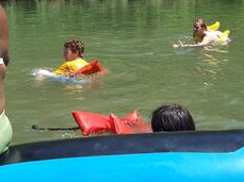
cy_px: 79
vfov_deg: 23.2
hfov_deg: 30.7
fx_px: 443
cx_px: 143
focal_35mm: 63
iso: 64
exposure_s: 1/800
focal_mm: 5.85
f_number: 2.8
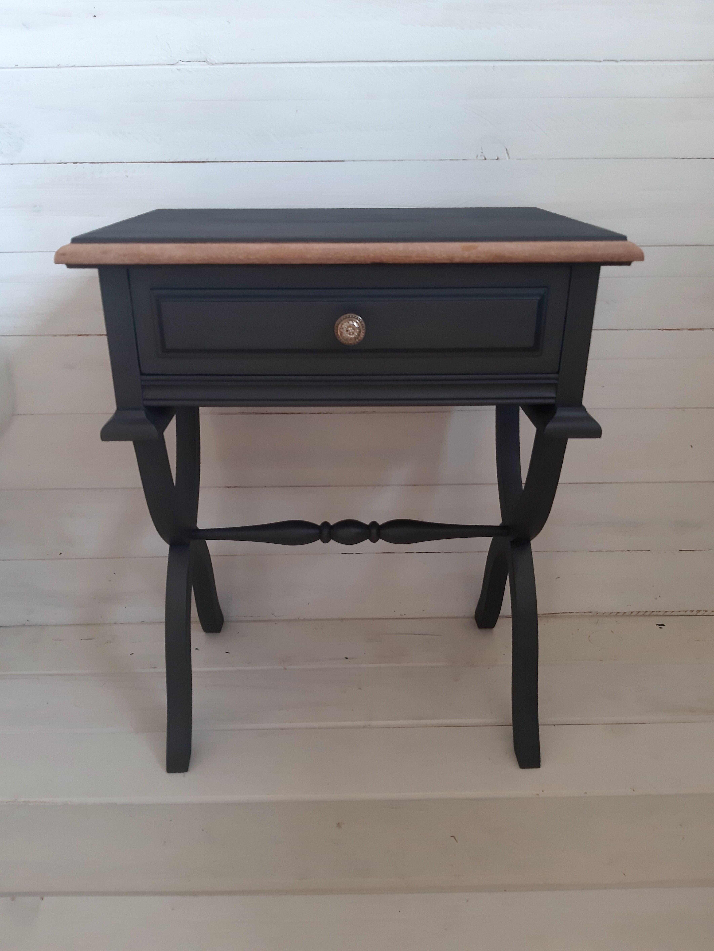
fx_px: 743
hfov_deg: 51.4
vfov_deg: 65.3
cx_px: 357
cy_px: 476
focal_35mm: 27
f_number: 1.7
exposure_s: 1/50
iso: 125
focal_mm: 3.93
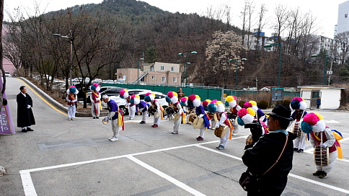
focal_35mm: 26
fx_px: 241
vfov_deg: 44.3
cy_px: 107
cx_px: 172
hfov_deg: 71.9
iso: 800
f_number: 11
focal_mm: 24
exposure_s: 1/125
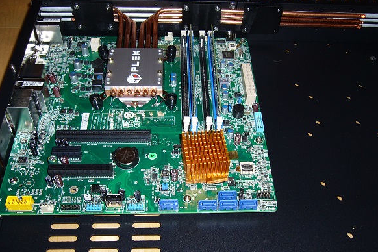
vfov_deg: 33.4
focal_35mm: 40
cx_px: 205
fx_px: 420
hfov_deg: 48.4
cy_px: 127
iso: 80
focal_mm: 5.8
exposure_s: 1/30
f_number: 2.8
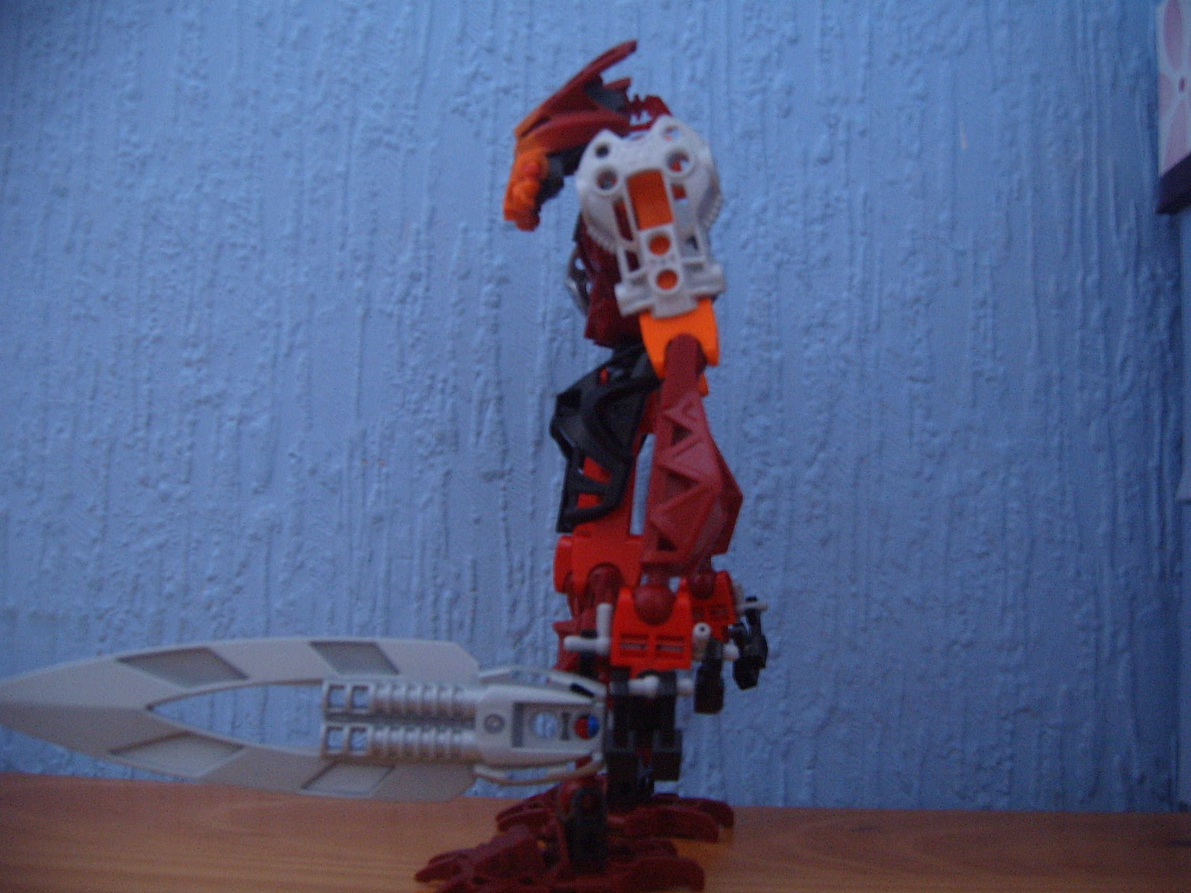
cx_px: 596
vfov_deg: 38.7
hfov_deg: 50.1
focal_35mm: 37
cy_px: 446
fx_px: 1273
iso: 141
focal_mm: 6.2
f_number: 2.9
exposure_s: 1/3
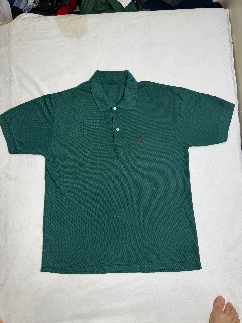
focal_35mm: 24
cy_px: 162
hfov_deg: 56.8
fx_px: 224
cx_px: 121
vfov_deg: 71.6
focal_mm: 6.76
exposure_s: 1/100
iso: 100
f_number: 1.78
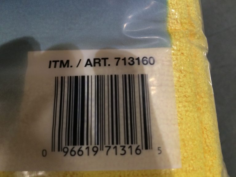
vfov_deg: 48.2
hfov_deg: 61.7
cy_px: 88
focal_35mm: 29
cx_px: 118
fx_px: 198
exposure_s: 1/30
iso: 125
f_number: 2.2
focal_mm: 4.15
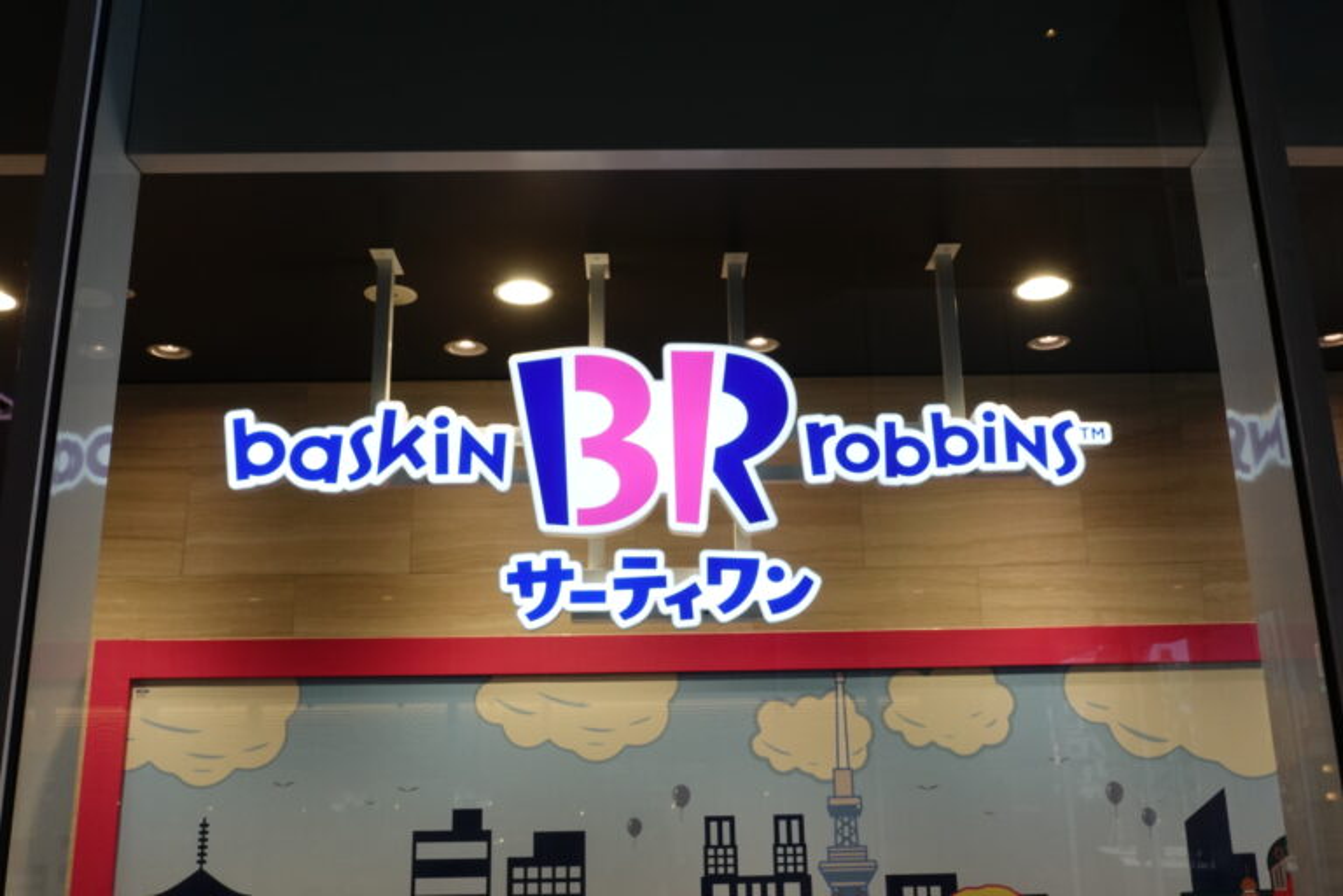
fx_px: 1306
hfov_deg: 54.4
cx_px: 672
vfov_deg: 37.9
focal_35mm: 35
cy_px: 448
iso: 640
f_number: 10
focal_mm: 12.99
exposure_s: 1/40
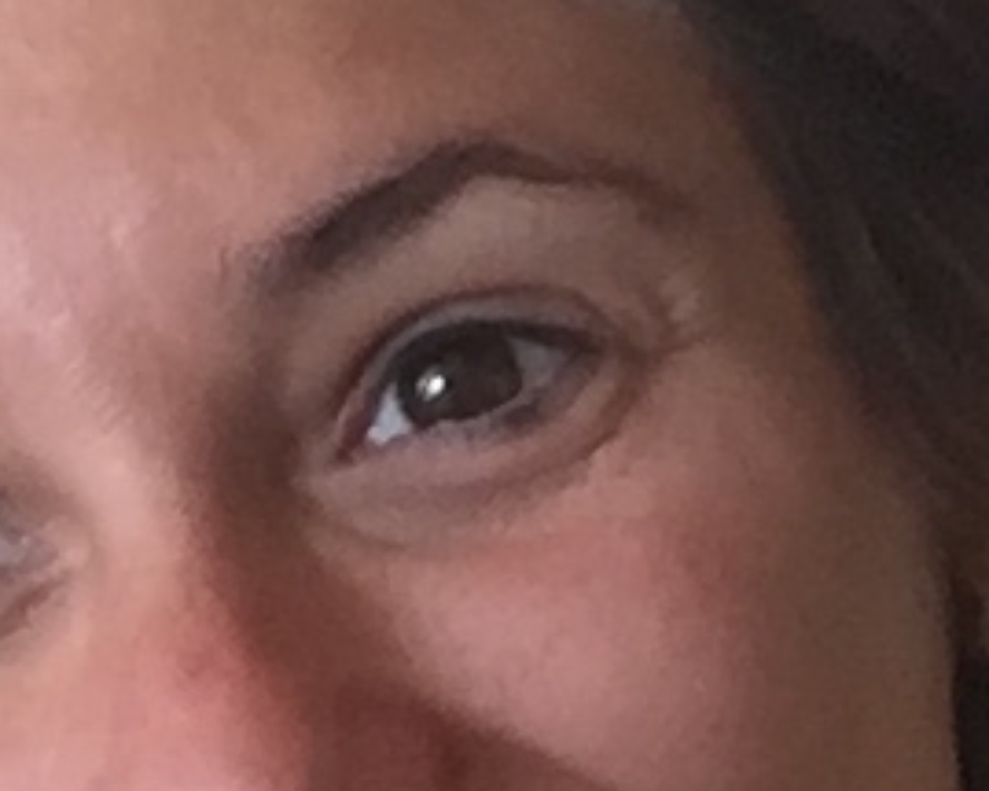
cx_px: 235
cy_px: 813
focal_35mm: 144
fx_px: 4213
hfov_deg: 13.3
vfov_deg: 10.6
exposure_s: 1/33
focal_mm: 2.65
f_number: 2.2
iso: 100
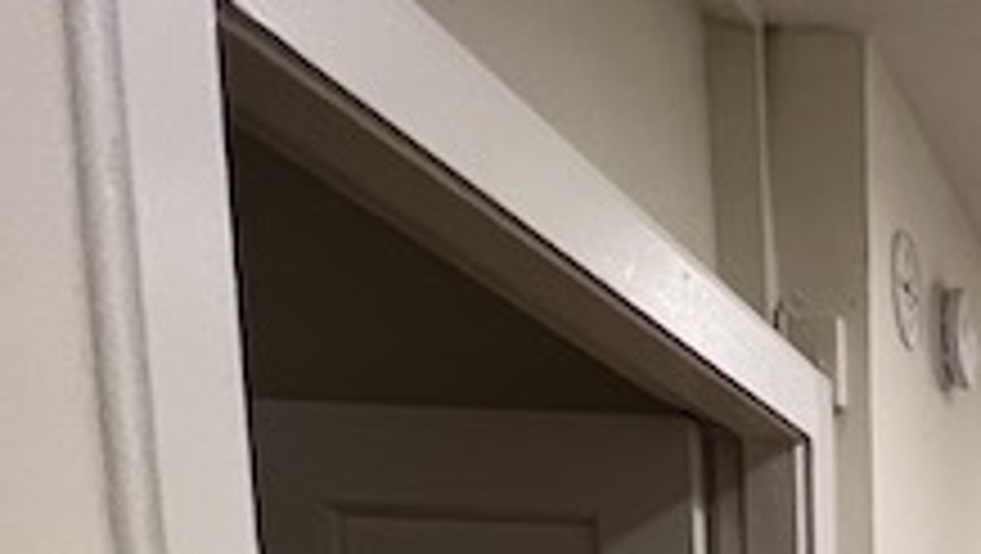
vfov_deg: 17.1
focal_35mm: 52
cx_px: 1354
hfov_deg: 29.6
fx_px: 1354
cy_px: 1099
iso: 200
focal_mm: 1.57
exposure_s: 1/120
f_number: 1.8
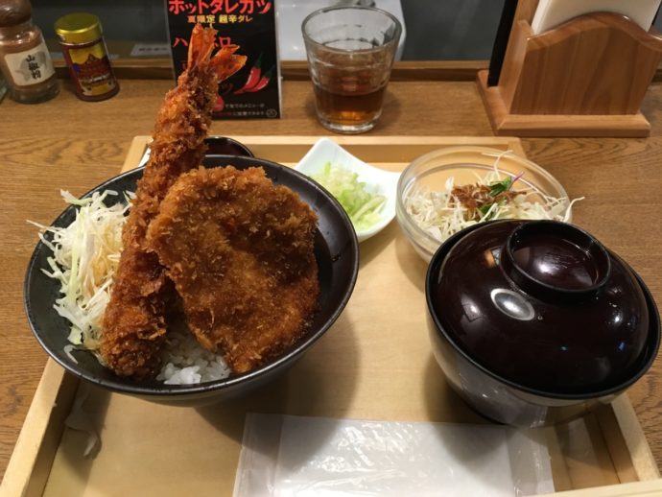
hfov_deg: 61.6
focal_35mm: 29
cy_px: 248
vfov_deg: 48.3
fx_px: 555
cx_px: 331
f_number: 2.2
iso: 100
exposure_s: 1/30
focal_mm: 4.15
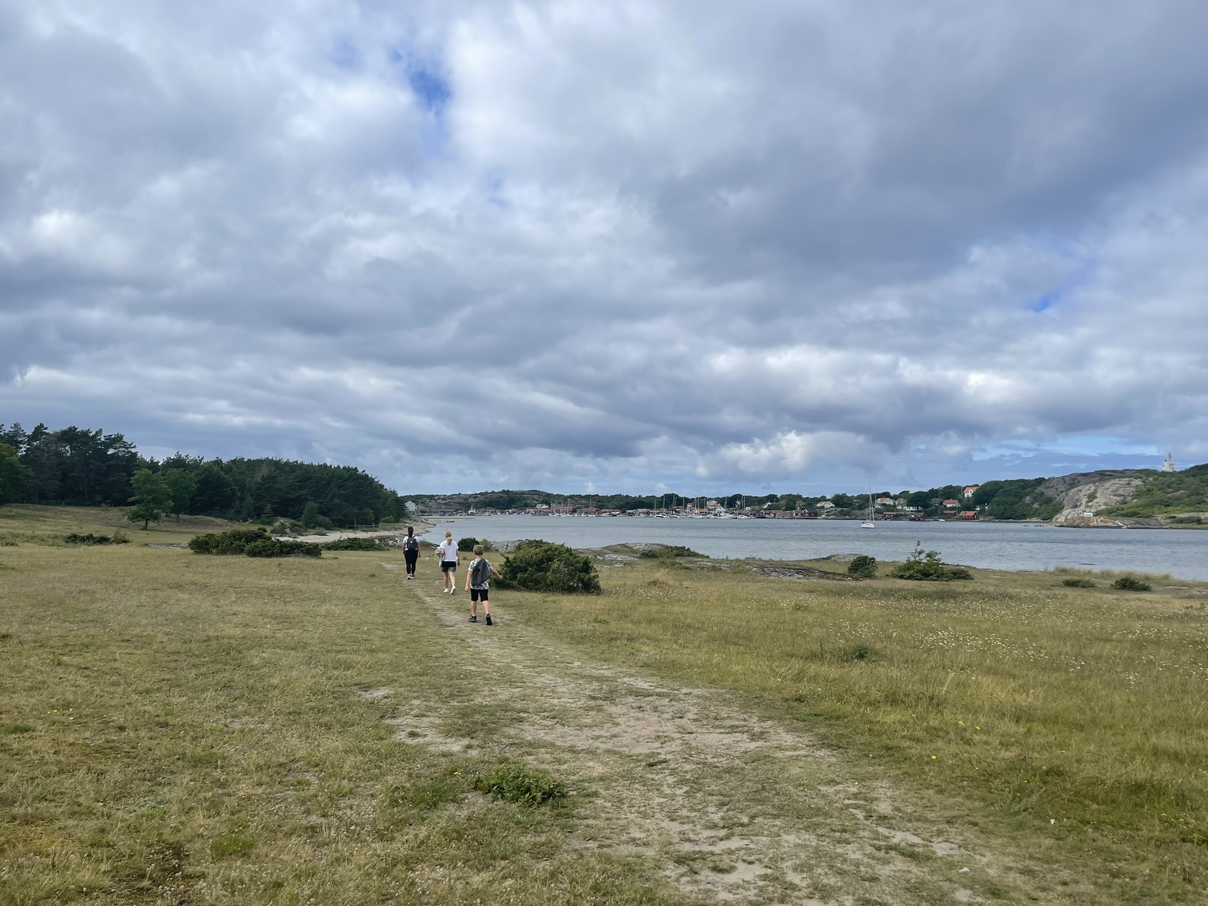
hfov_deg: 67.3
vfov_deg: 53.1
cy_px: 453
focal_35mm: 26
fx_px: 907
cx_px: 604
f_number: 1.6
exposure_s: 1/5917
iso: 32
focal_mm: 5.1
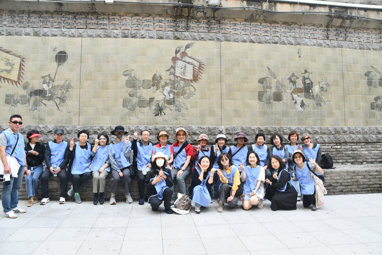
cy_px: 128
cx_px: 191
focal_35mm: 27
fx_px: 286
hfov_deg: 67.4
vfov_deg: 47.9
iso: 1000
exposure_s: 1/200
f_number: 7.1
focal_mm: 18
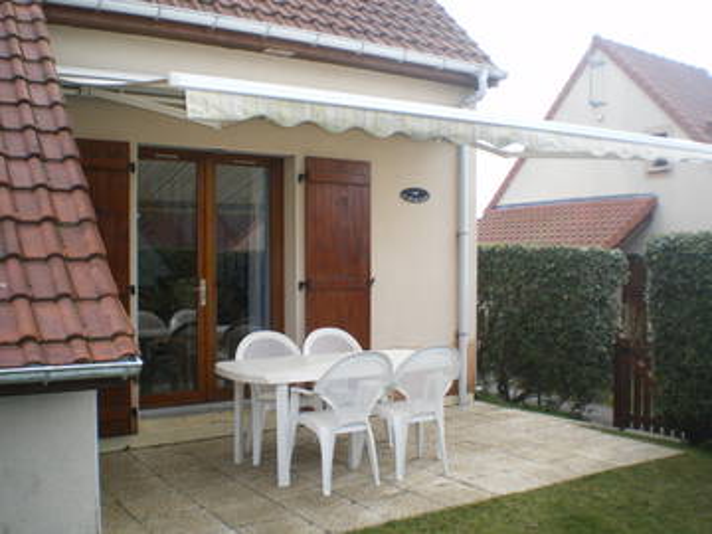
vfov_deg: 39.7
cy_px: 267
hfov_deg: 51.4
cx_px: 356
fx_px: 740
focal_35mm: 36
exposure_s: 1/100
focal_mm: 6.3
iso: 64
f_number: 4.6
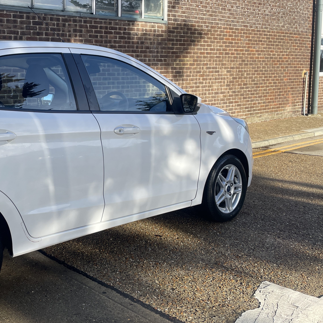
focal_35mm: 41
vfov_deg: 40.8
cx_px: 36
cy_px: 134
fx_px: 433
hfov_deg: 38.3
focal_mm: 4.2
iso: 32
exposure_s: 1/1159
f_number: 1.6
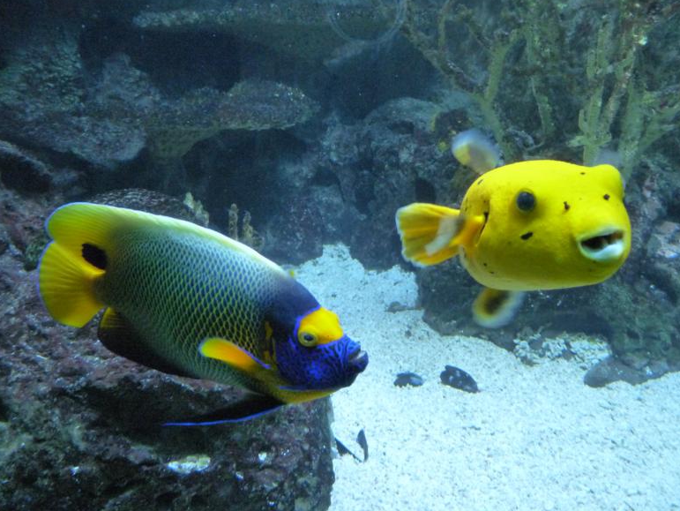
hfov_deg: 63.4
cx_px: 350
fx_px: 550
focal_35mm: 28
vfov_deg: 49.8
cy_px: 254
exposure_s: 1/40
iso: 800
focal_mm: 4.8
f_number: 2.8
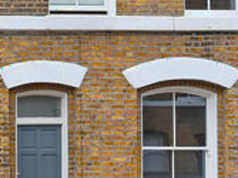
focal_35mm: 89
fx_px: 611
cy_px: 9
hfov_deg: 18.1
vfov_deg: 16.3
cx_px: -175
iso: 160
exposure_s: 1/60
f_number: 10
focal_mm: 22
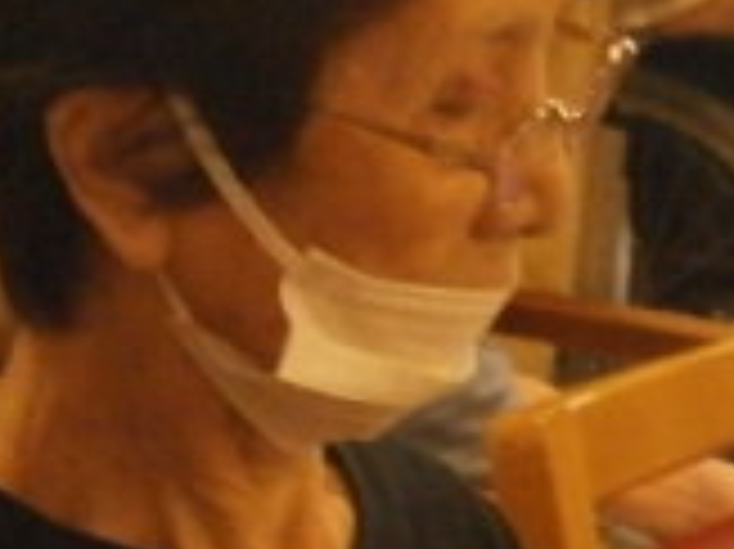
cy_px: 310
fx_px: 5255
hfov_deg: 7.9
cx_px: 986
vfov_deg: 6.0
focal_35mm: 248
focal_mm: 11.1
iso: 800
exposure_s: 1/50
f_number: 4.6
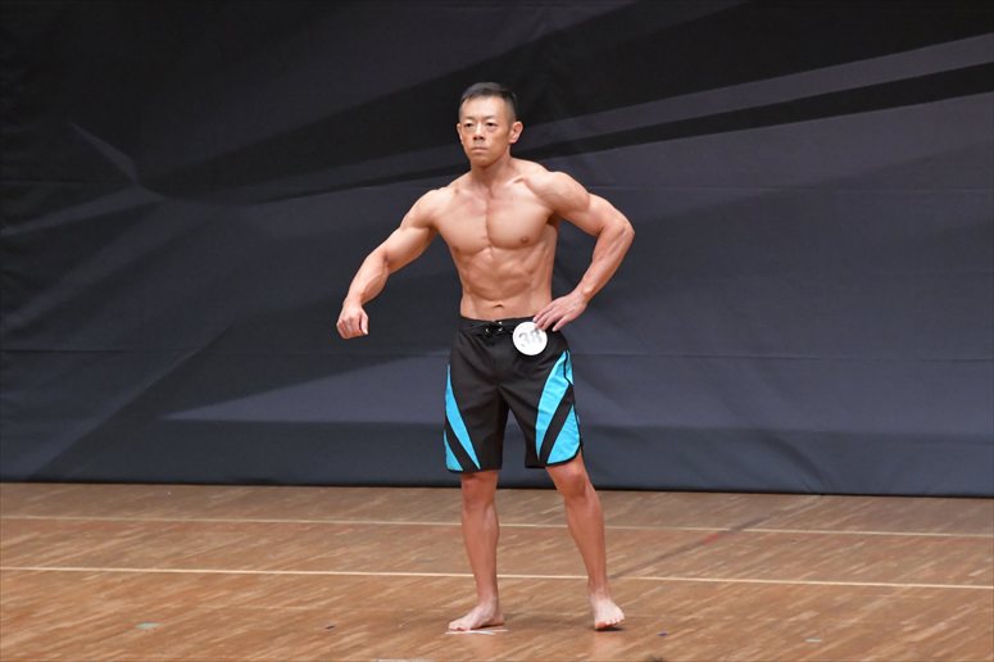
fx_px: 8279
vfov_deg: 4.6
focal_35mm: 300
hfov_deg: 6.9
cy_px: 331
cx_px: 497
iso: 6400
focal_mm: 200
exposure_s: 1/400
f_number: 5.6
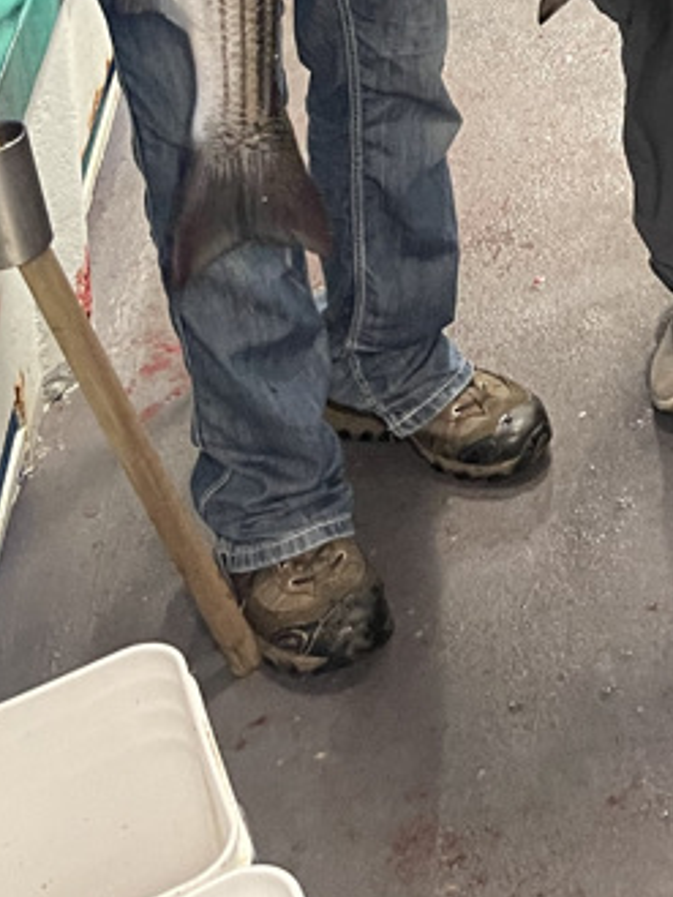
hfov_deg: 17.3
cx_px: 834
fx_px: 2098
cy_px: -491
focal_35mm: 81
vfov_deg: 20.3
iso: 125
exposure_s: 1/61
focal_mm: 5.1
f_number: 1.6
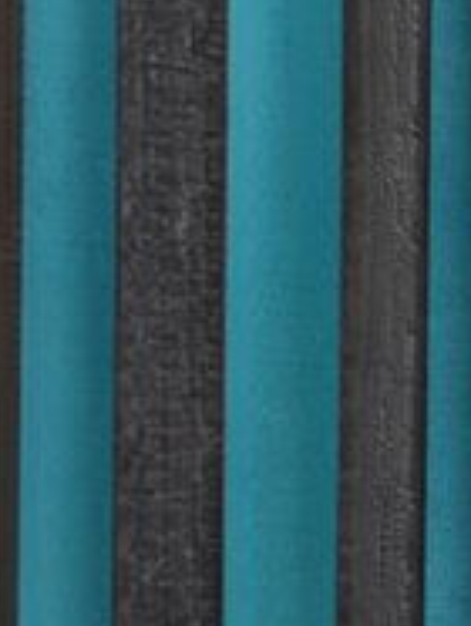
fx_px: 8670
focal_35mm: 479
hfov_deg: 3.0
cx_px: 1788
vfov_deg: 3.9
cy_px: 2551
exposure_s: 1/500
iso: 250
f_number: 7.1
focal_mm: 58
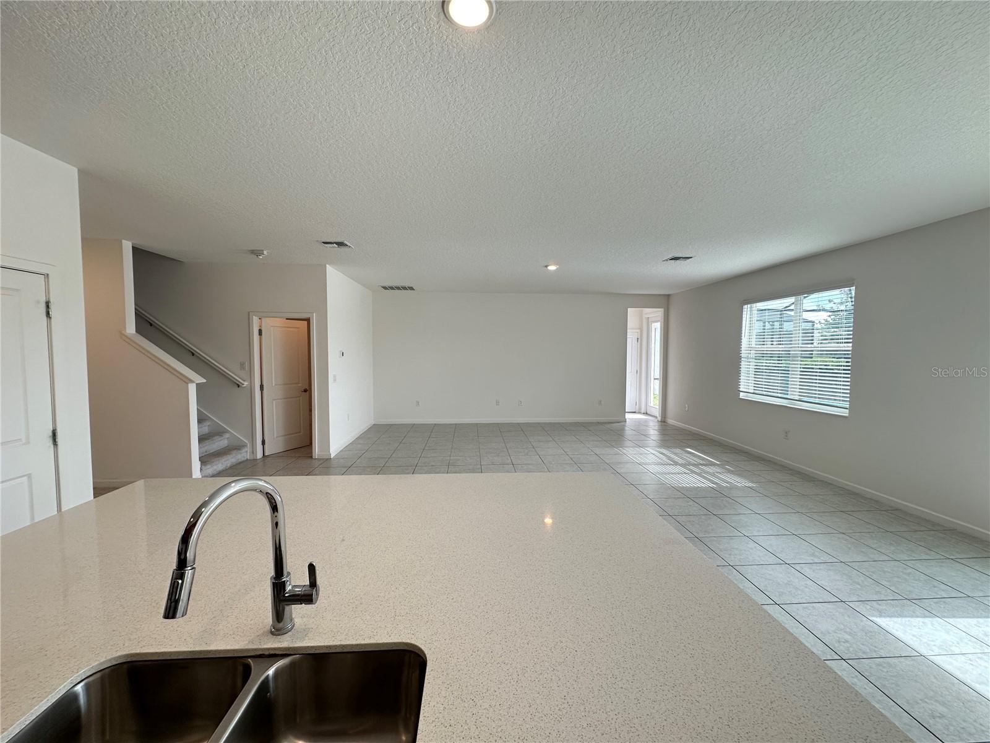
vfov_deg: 85.7
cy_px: 372
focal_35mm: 14
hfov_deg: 102.1
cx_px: 495
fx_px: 400
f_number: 2.2
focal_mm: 2.22
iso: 100
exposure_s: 1/120
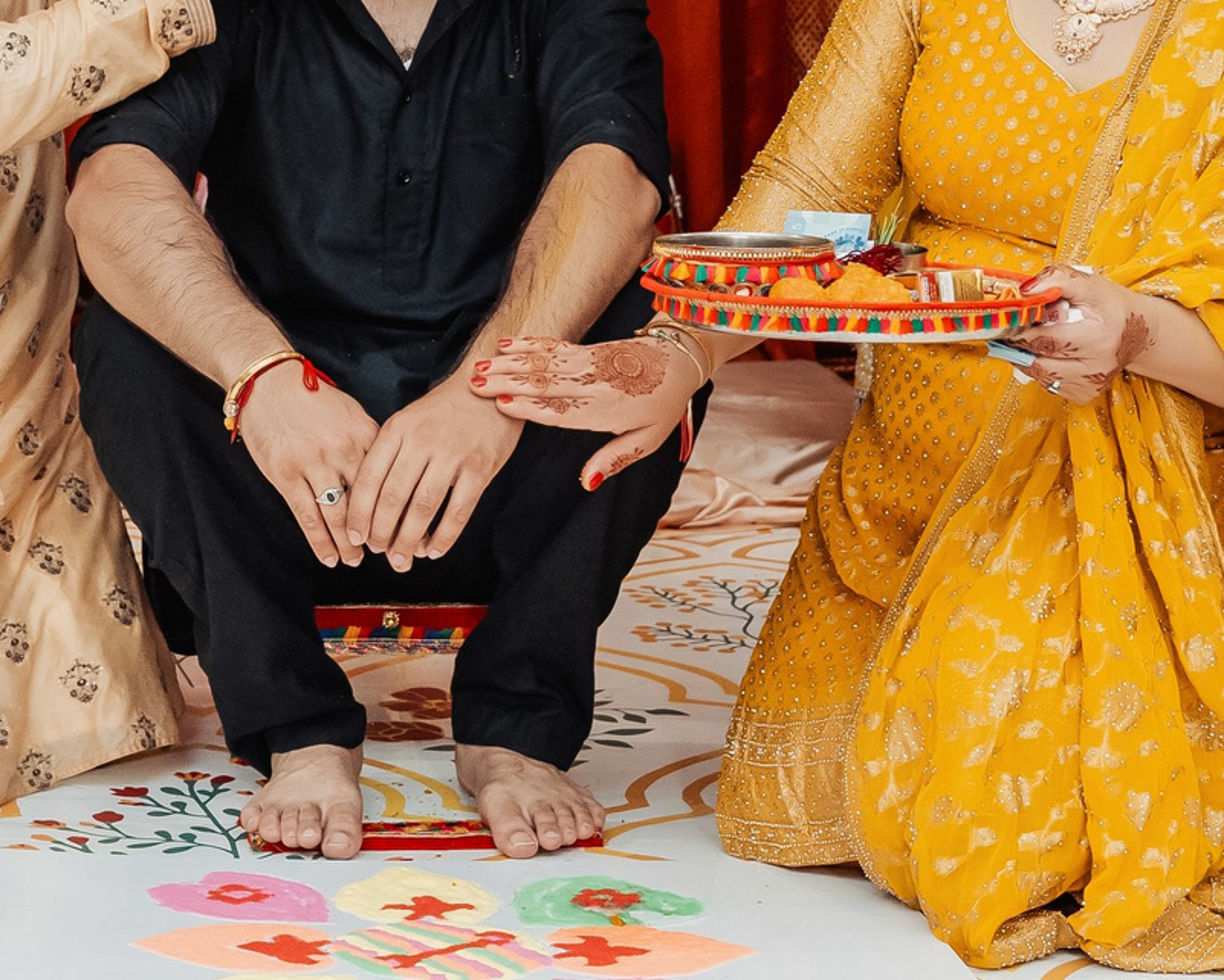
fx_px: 3772
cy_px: 10
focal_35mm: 104
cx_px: 228
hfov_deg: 18.3
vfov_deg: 14.6
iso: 1600
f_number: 4.5
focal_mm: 34.7
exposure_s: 1/160
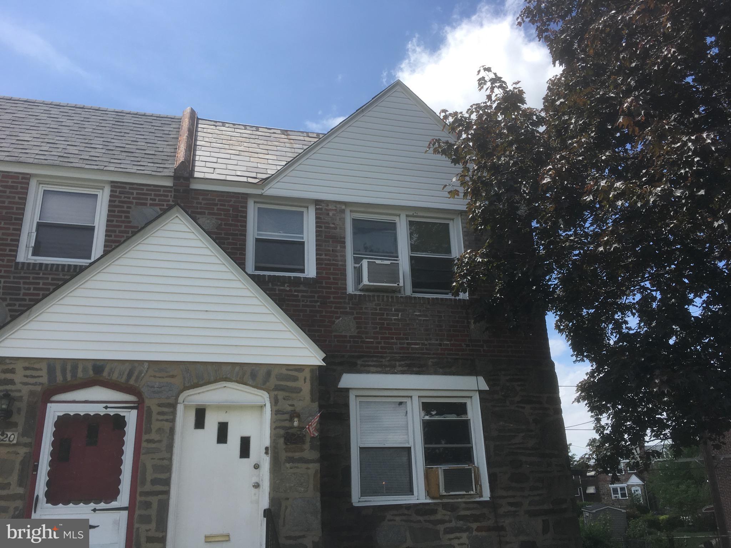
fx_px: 612
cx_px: 366
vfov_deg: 48.2
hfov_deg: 61.7
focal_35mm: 29
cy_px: 274
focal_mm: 4.15
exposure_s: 1/1425
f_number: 2.2
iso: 25
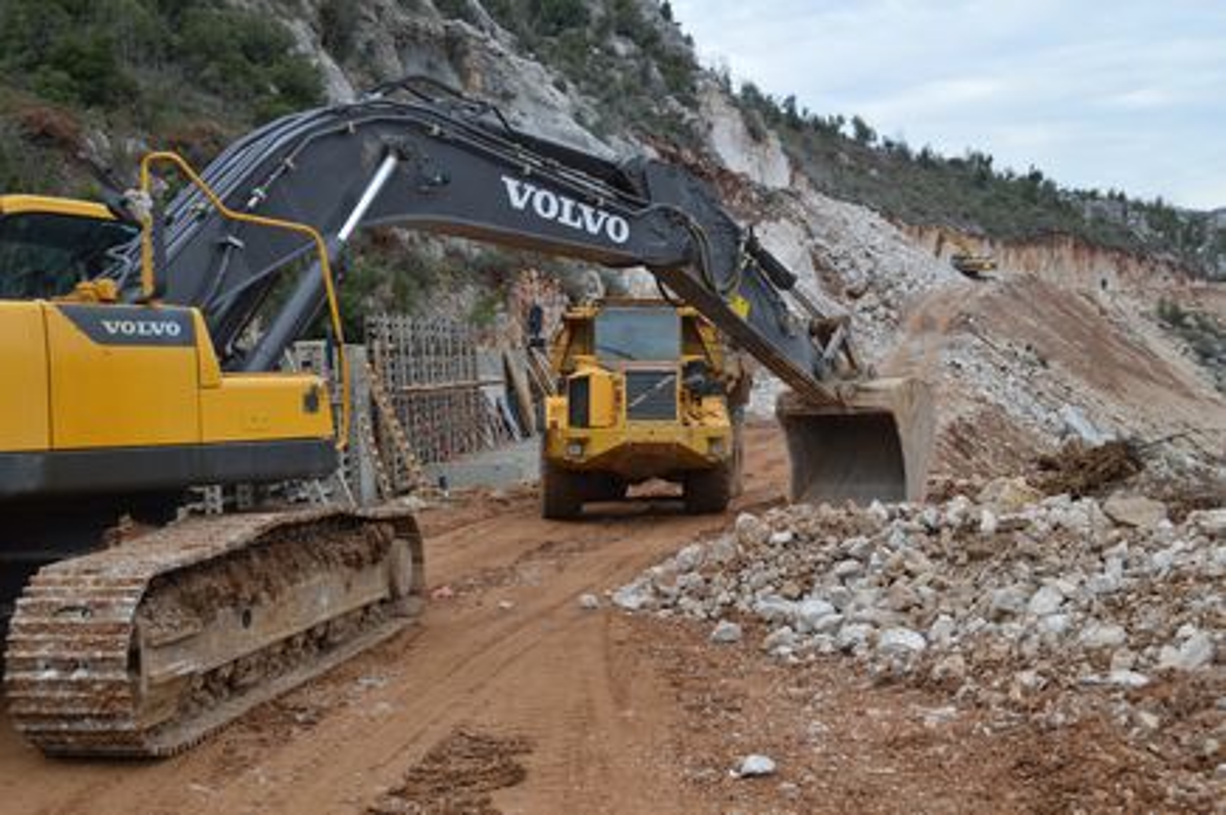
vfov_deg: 30.8
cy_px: 408
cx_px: 613
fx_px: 1480
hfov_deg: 45.0
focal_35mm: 44
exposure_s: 1/160
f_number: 6.3
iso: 100
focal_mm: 29
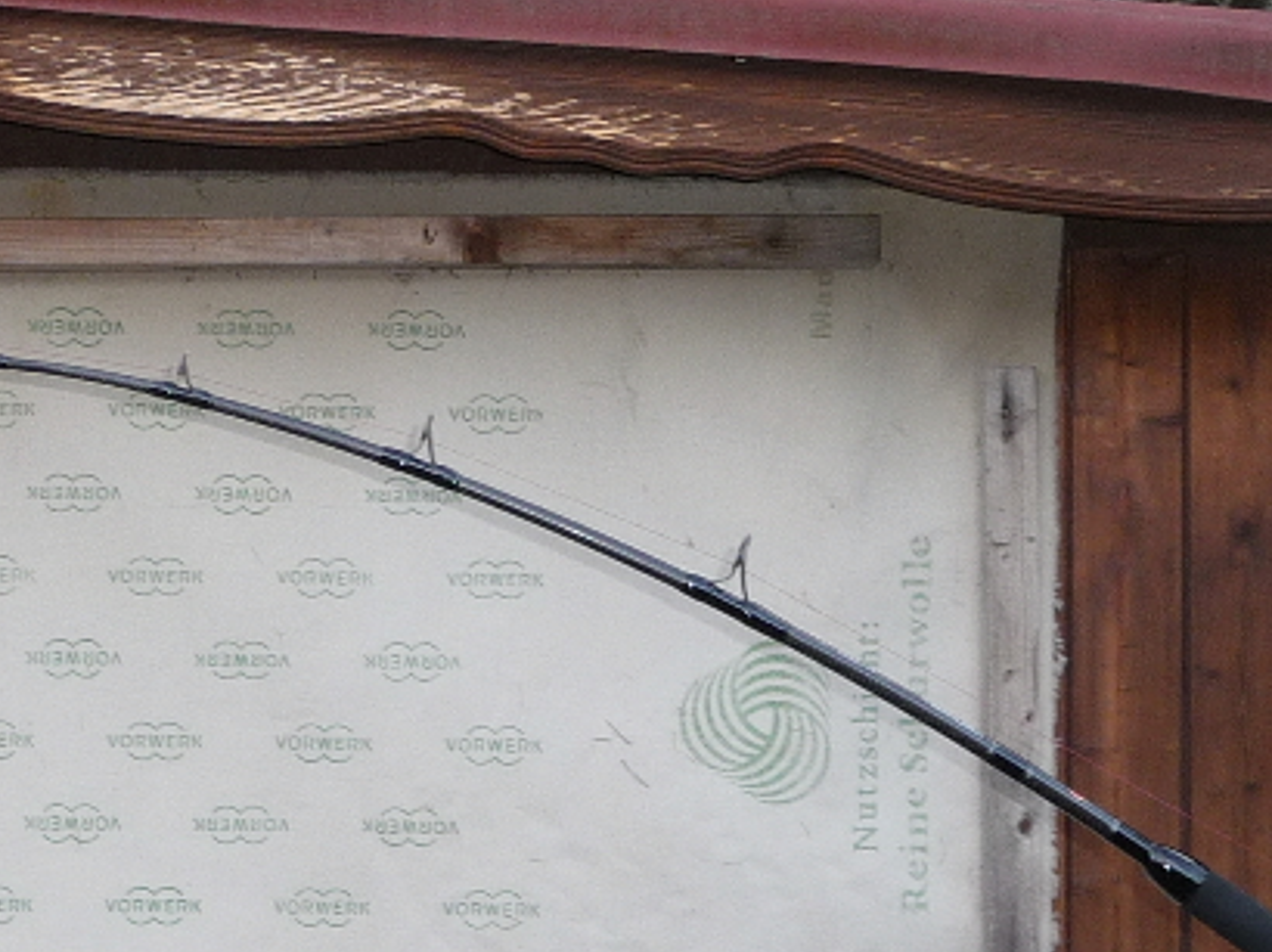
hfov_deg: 23.5
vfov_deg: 17.9
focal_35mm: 82
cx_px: 267
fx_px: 3011
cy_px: 682
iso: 100
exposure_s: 1/30
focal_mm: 4.7
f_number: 3.3
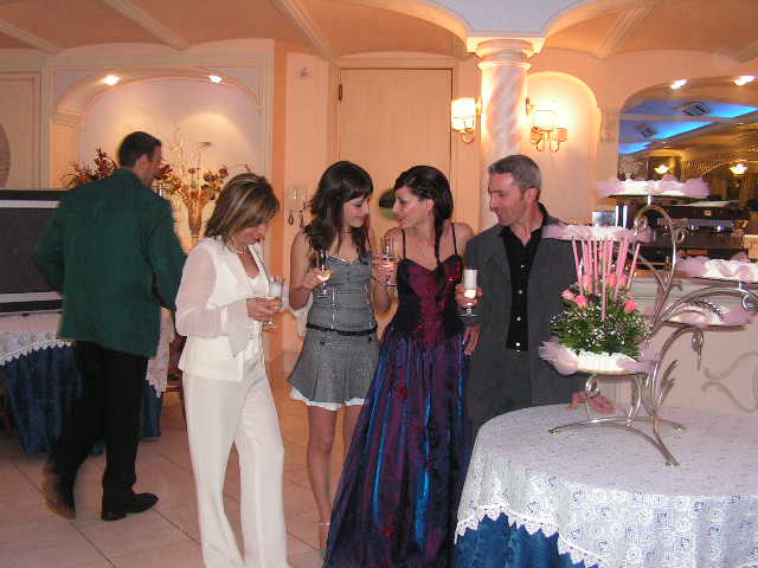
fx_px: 788
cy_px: 284
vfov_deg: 39.7
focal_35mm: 36
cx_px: 379
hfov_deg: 51.4
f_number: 3.2
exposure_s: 1/40
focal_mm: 6
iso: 200
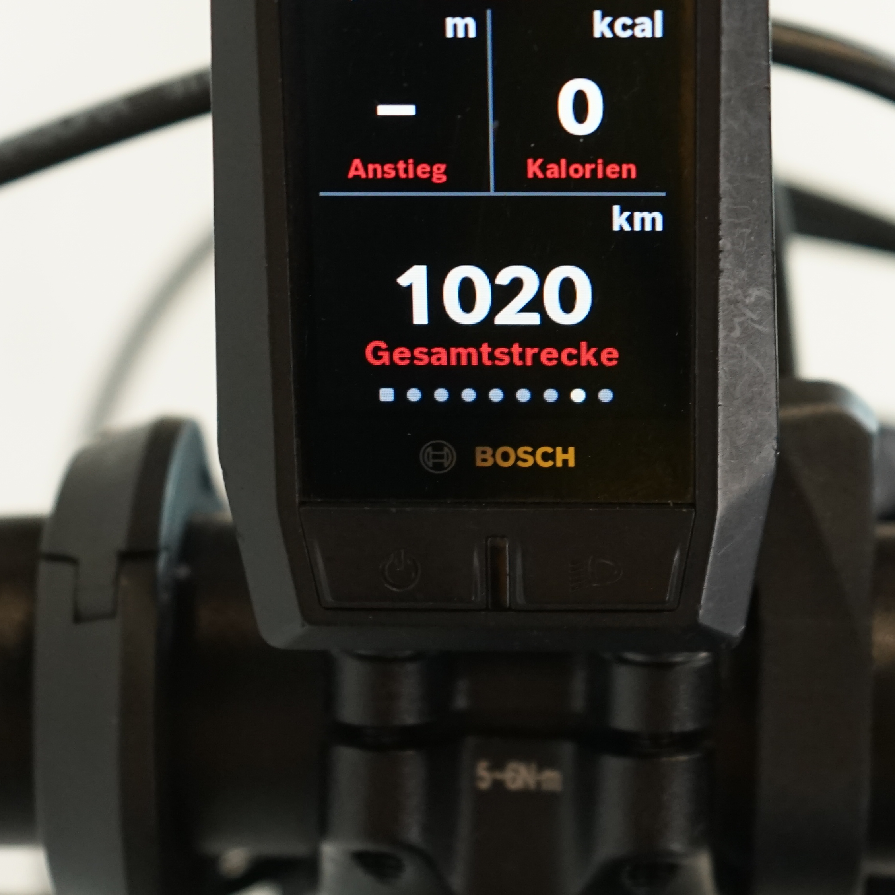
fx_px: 3247
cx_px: 543
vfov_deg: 15.6
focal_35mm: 111
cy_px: 266
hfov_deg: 15.7
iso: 1250
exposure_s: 1/200
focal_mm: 49
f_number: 4.5
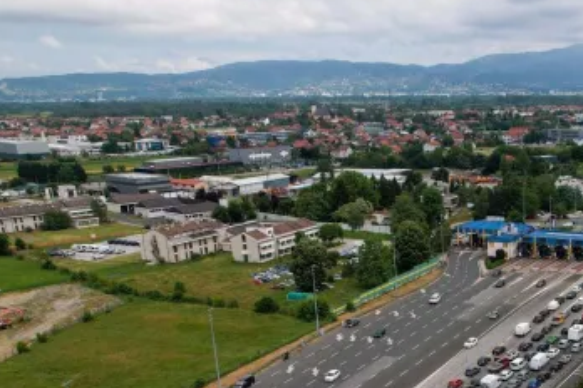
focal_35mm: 48
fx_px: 777
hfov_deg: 38.7
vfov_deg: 26.4
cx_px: 509
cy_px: 399
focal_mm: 8.38
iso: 100
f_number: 2.8
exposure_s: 1/160
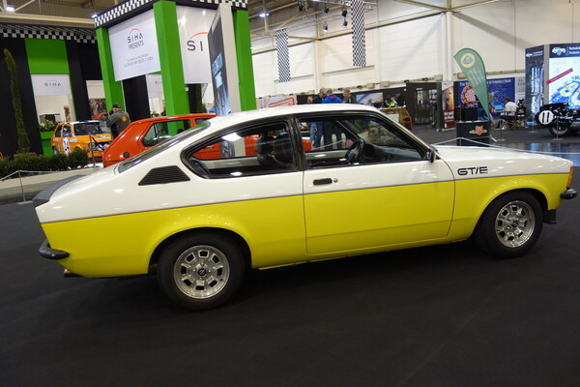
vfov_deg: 46.4
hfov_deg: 65.5
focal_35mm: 28
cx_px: 290
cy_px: 194
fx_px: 451
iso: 125
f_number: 1.8
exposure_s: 1/60
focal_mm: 10.4
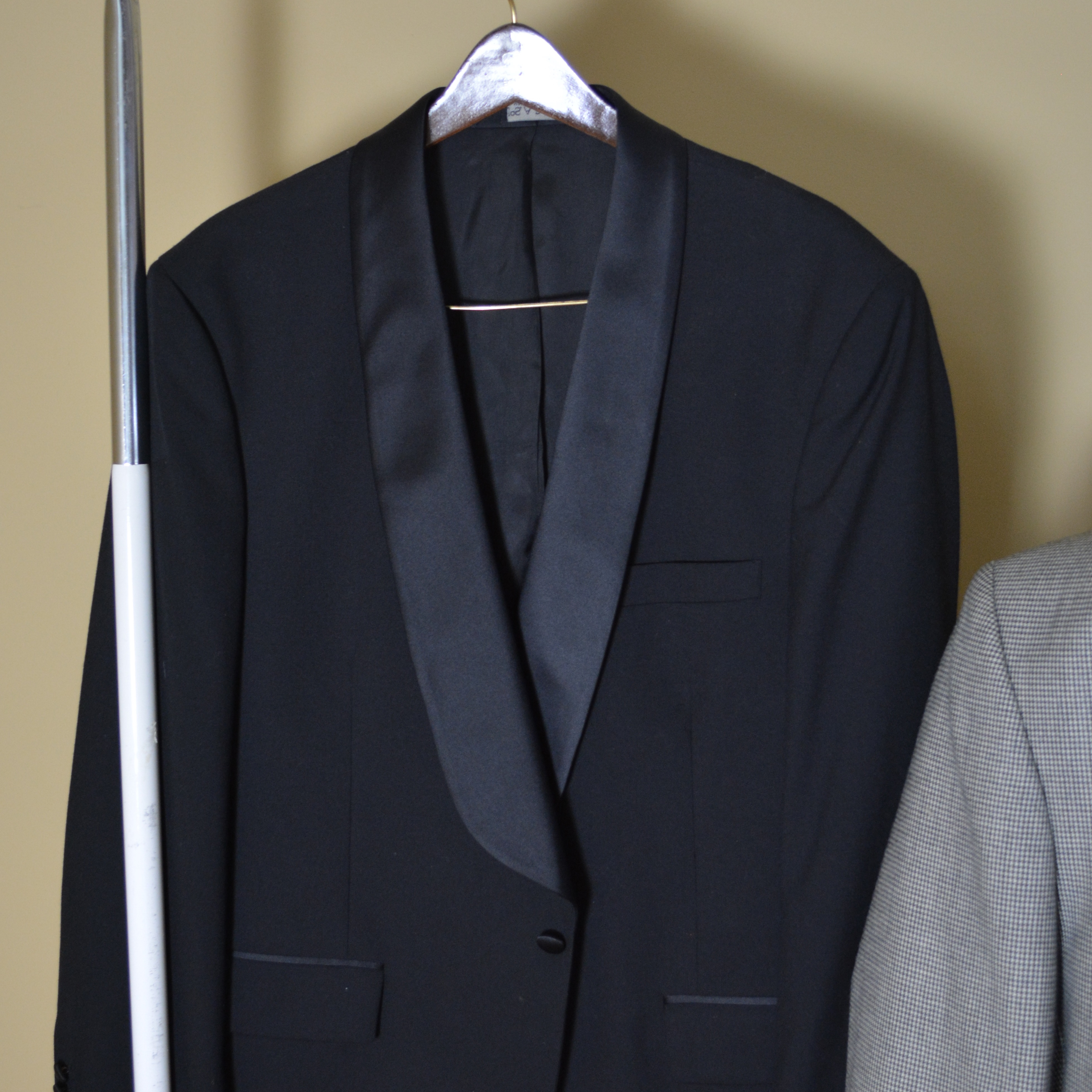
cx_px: 549
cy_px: 636
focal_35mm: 43
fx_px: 1535
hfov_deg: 39.2
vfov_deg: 39.1
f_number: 3.8
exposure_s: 1/60
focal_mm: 22
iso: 800
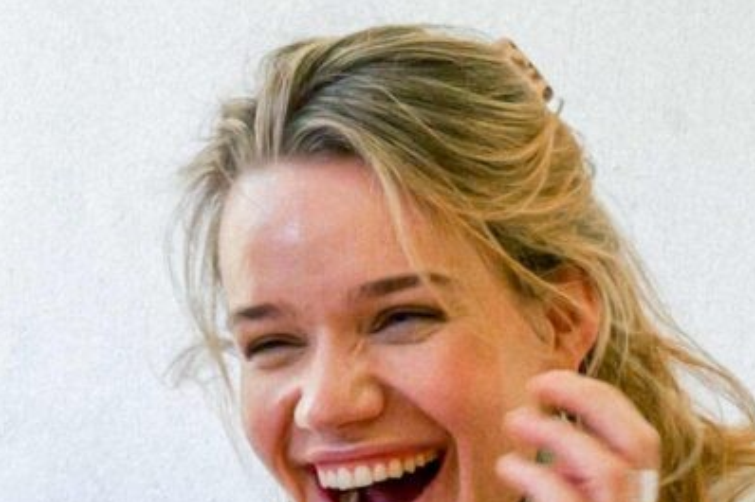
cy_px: 650
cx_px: 21
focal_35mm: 139
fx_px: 2914
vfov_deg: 9.7
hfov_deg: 14.6
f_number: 16
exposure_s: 1/60
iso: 5000
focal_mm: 36
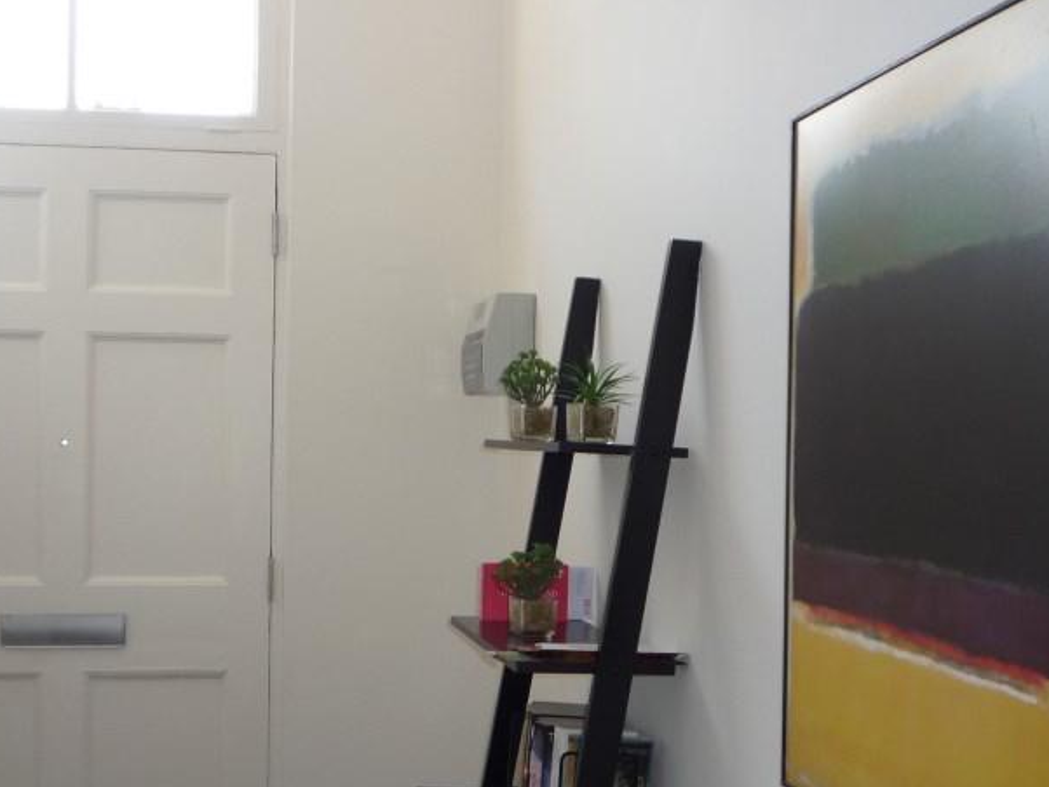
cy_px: 484
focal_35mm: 51
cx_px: 451
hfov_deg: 37.4
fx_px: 1546
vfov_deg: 28.5
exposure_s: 1/40
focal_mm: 5.2
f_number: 3.3
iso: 100
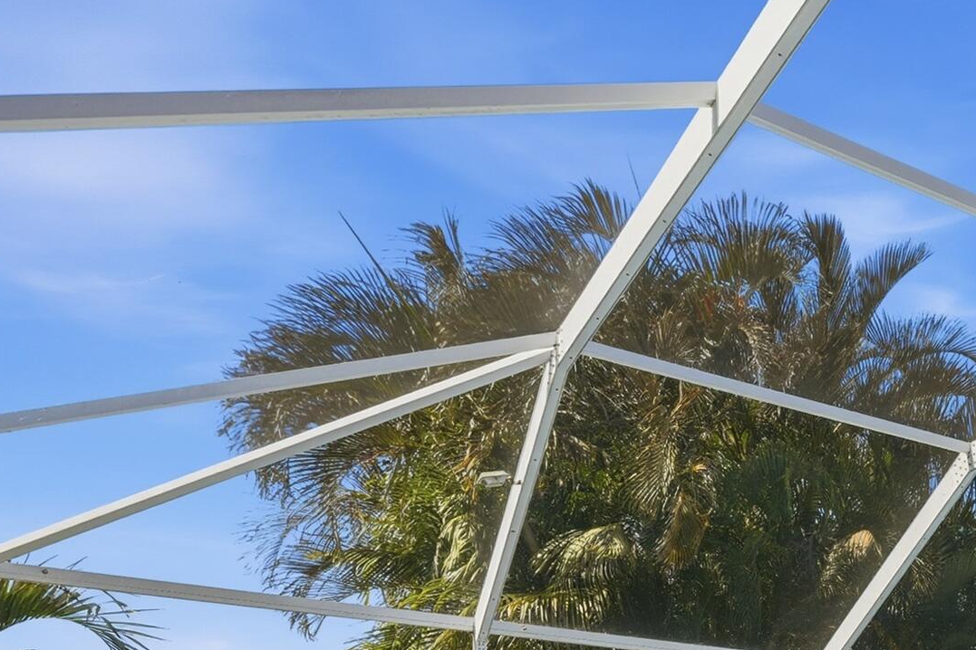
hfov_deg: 34.5
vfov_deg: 28.7
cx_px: 1276
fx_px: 1057
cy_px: 820
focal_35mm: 39
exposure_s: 1/8000
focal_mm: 14
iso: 100
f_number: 4
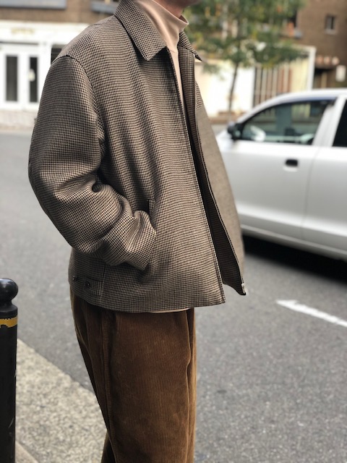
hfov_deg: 28.0
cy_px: 232
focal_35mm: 52
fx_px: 695
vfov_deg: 36.8
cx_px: 174
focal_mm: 6
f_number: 2.4
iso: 32
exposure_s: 1/60
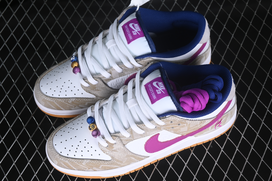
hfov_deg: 27.0
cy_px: 90
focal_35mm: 75
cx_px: 136
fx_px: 567
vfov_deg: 18.2
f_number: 7.1
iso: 160
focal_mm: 50
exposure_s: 1/80
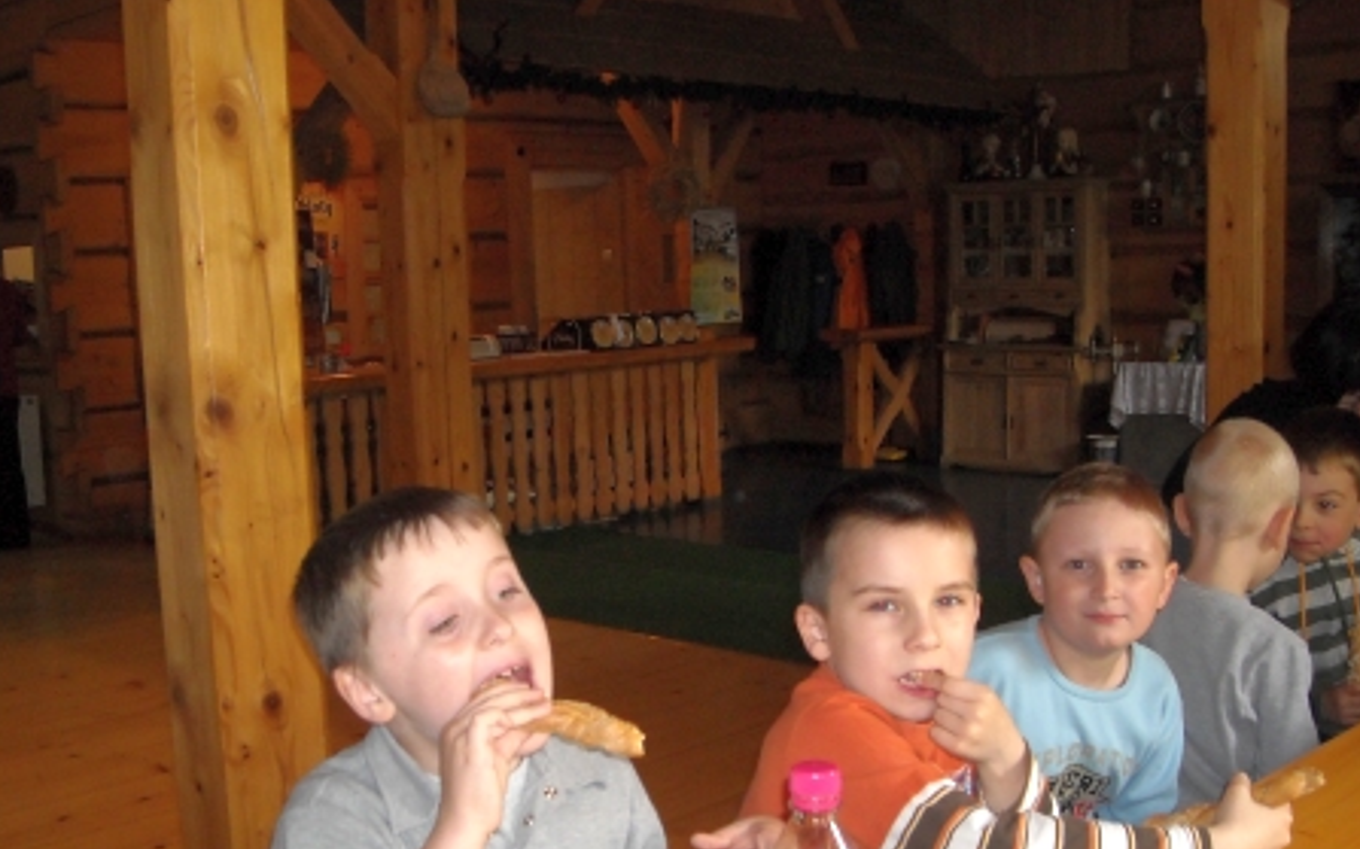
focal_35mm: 44
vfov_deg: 29.1
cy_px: 536
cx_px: 584
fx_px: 1630
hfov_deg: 45.2
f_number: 2.8
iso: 200
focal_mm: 5.7
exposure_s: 1/60
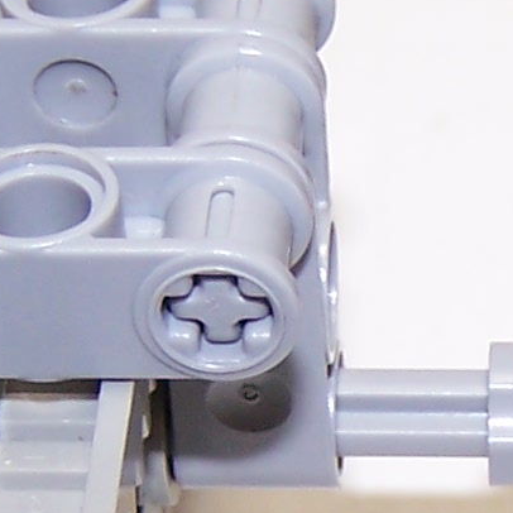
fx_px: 3571
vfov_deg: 8.2
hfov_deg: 8.1
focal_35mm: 213
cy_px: 565
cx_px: 638
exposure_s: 1/60
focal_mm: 6.3
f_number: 2.8
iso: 80
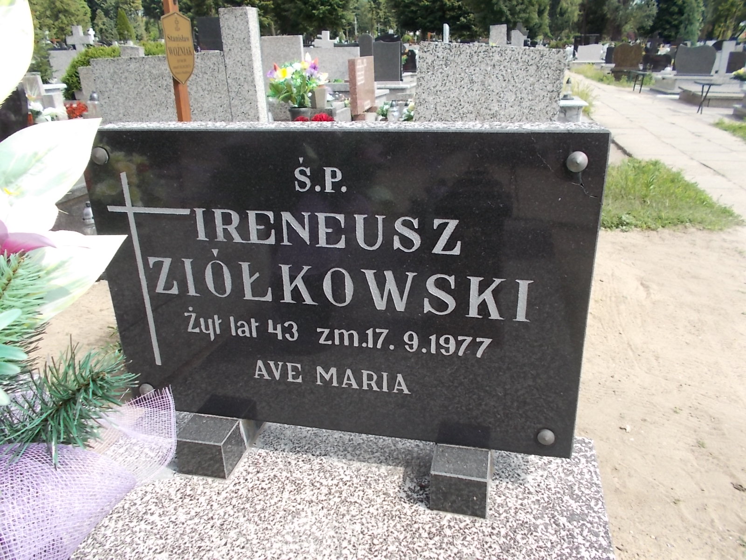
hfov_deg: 67.3
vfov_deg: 53.1
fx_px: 560
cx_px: 373
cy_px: 280
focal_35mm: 26
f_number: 3.2
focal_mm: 4.6
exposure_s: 1/400
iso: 80
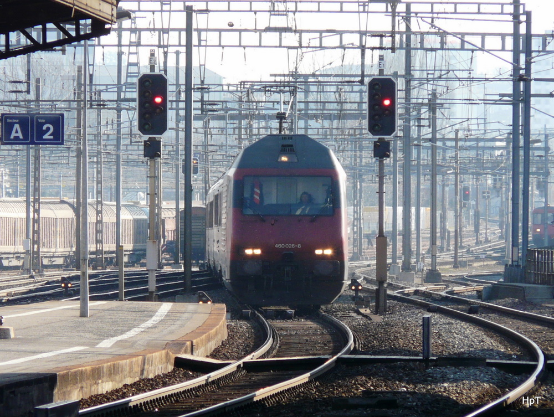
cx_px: 277
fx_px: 5802
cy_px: 208
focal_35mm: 362
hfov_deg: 5.5
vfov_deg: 4.1
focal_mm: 59.5
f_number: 5
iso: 100
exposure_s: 1/250
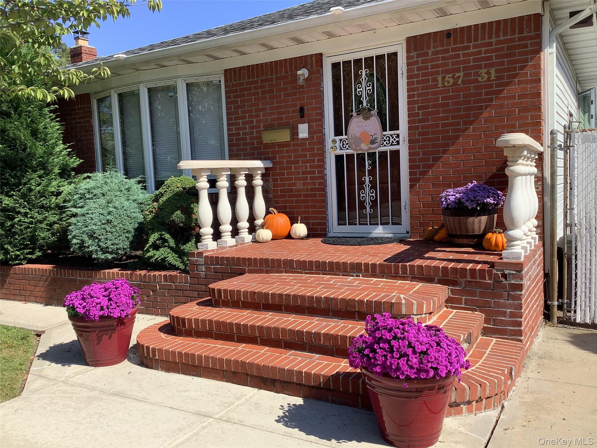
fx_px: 535
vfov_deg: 45.4
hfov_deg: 58.4
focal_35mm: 31
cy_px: 224
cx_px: 298
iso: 25
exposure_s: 1/849
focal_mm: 3.3
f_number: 2.4
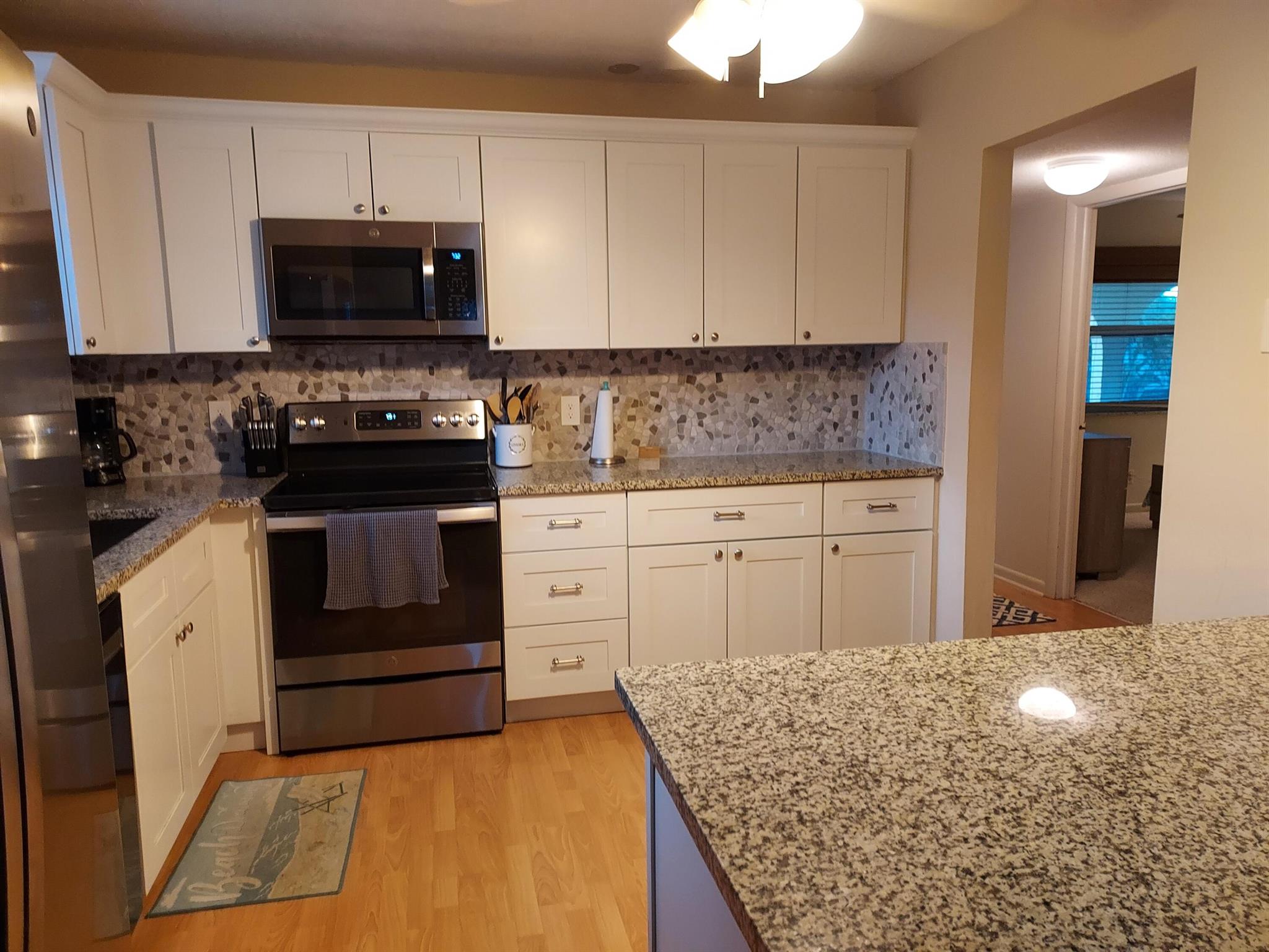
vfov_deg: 56.8
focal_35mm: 24
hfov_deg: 71.6
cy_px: 476
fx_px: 880
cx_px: 634
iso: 400
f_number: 1.8
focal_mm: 4.6
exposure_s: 1/40
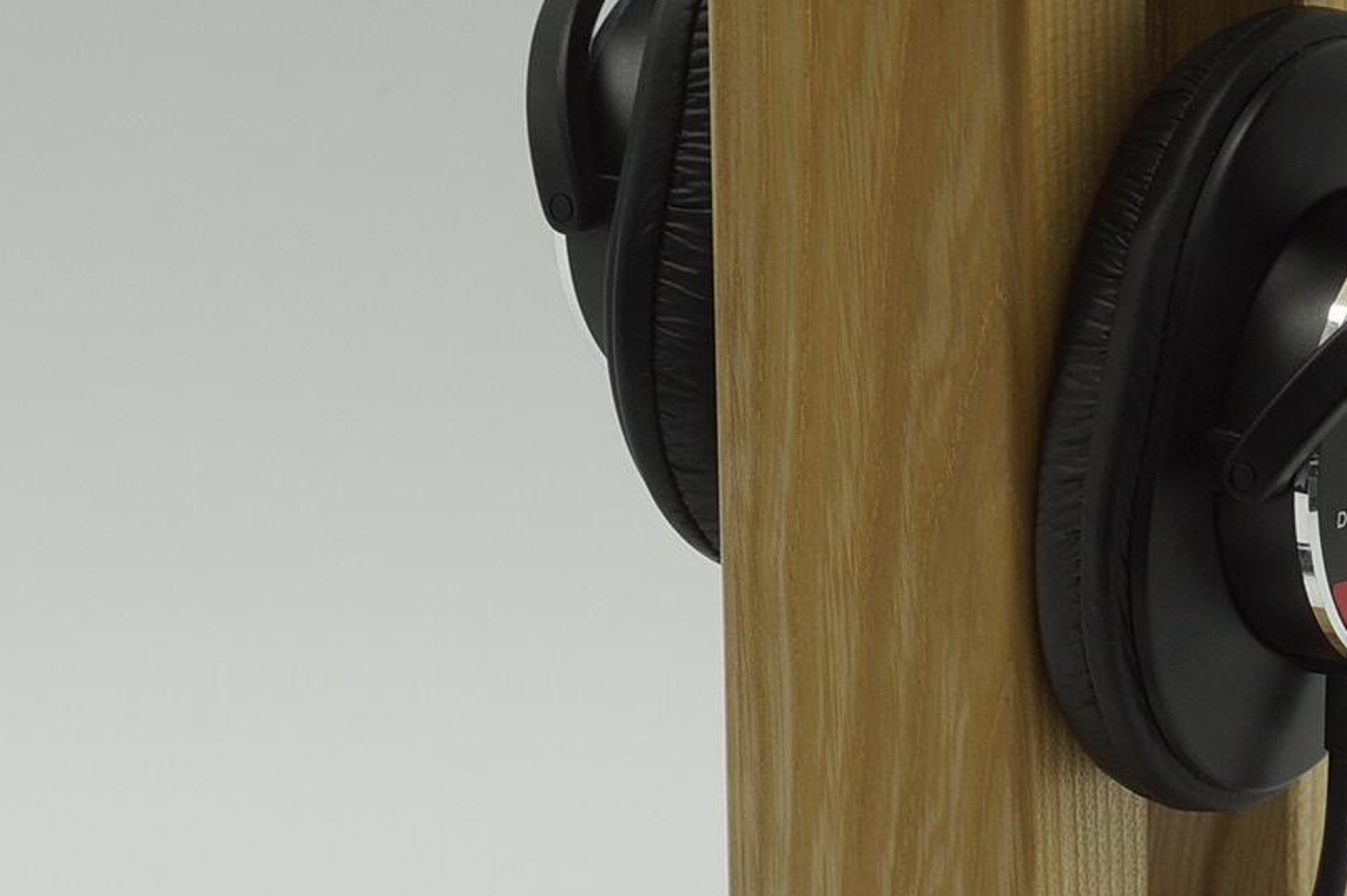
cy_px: 595
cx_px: 1090
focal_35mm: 196
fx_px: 7322
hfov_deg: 10.5
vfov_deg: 7.0
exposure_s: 1/100
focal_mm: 35
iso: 100
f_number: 5.6
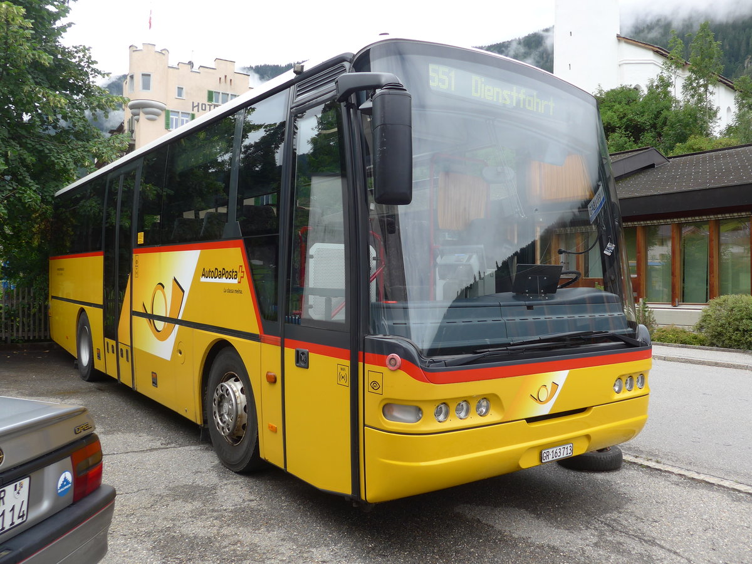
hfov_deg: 61.7
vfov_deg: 48.2
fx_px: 630
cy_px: 282
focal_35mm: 29
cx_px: 376
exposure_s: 1/400
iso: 80
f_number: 2.8
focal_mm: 6
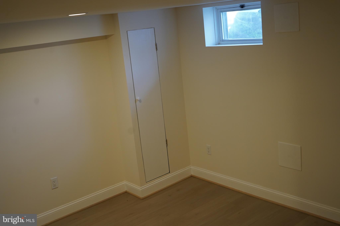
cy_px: 113
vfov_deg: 32.6
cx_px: 170
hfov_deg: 47.4
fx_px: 387
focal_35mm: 41
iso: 1250
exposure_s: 1/160
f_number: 4.5
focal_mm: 41
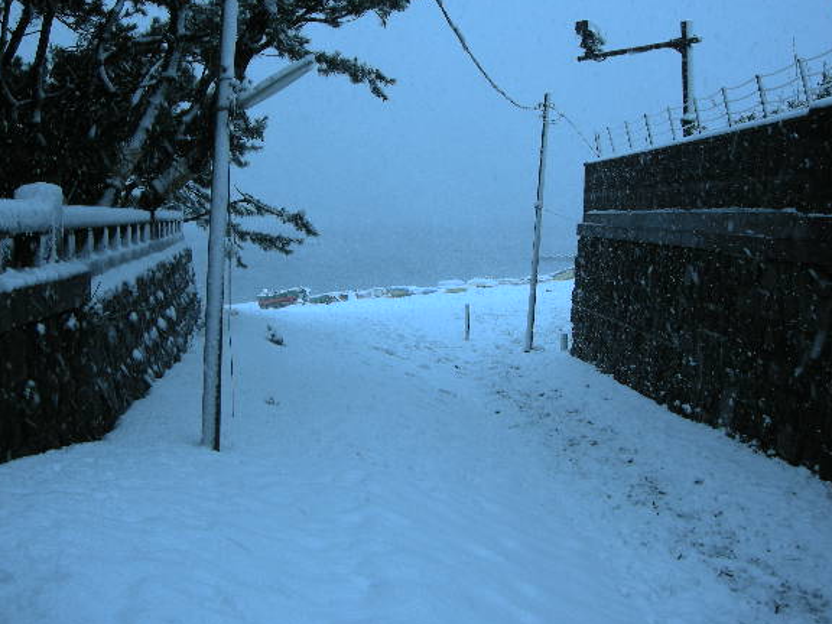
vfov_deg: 36.0
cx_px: 428
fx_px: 961
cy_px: 296
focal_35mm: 40
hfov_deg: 46.8
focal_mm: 7.5
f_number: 3.4
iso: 64
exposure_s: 1/94.3
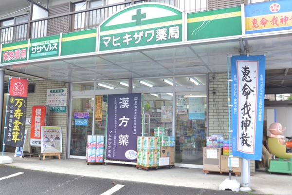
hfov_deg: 59.5
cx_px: 146
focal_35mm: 32
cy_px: 98
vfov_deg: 41.7
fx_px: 255
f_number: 4.5
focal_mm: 21
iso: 200
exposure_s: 1/60
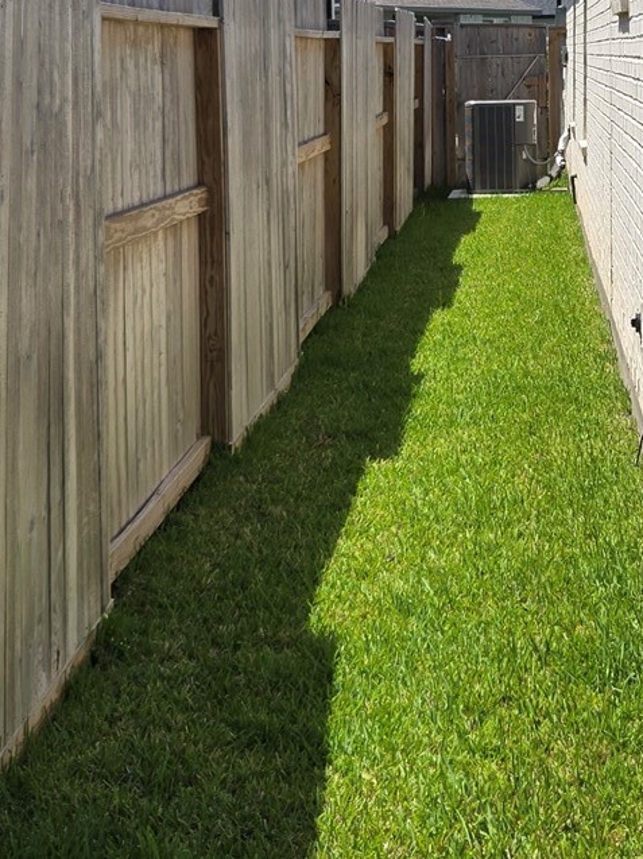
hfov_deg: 19.7
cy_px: 142
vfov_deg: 25.8
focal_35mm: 74
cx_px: 507
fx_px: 1835
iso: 40
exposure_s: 1/2921
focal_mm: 5.4
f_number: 1.8
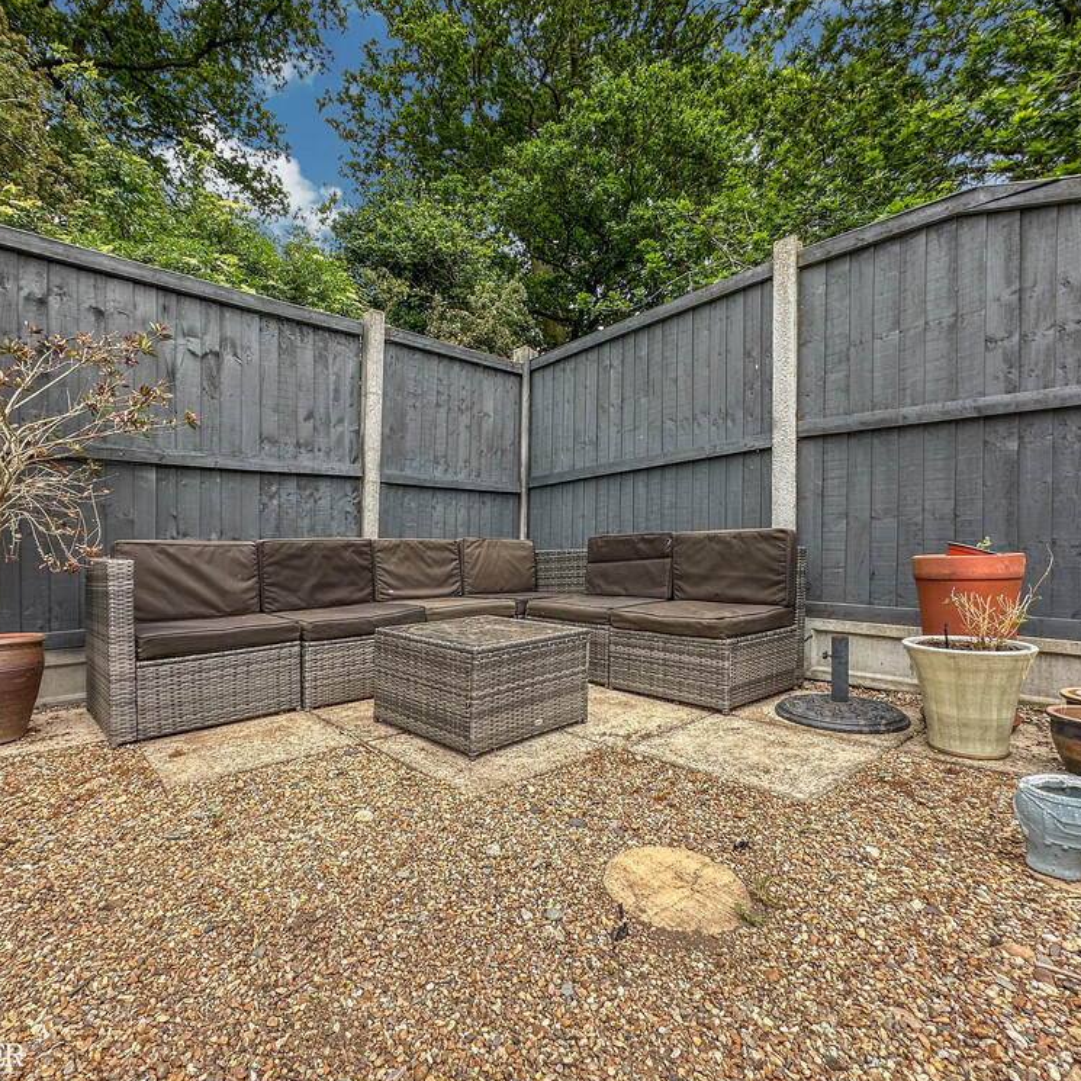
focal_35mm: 17
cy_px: 540
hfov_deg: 83.7
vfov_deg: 84.0
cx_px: 486
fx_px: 601
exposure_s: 1/240
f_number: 2.2
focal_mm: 2.22
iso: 40
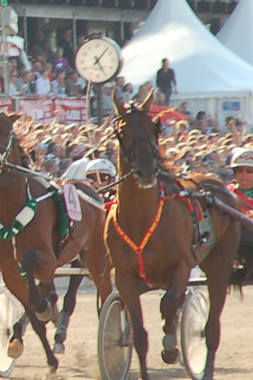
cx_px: -347
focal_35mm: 695
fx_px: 7335
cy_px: 107
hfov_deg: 2.0
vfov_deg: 3.0
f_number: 5.6
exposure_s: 1/500
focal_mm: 110
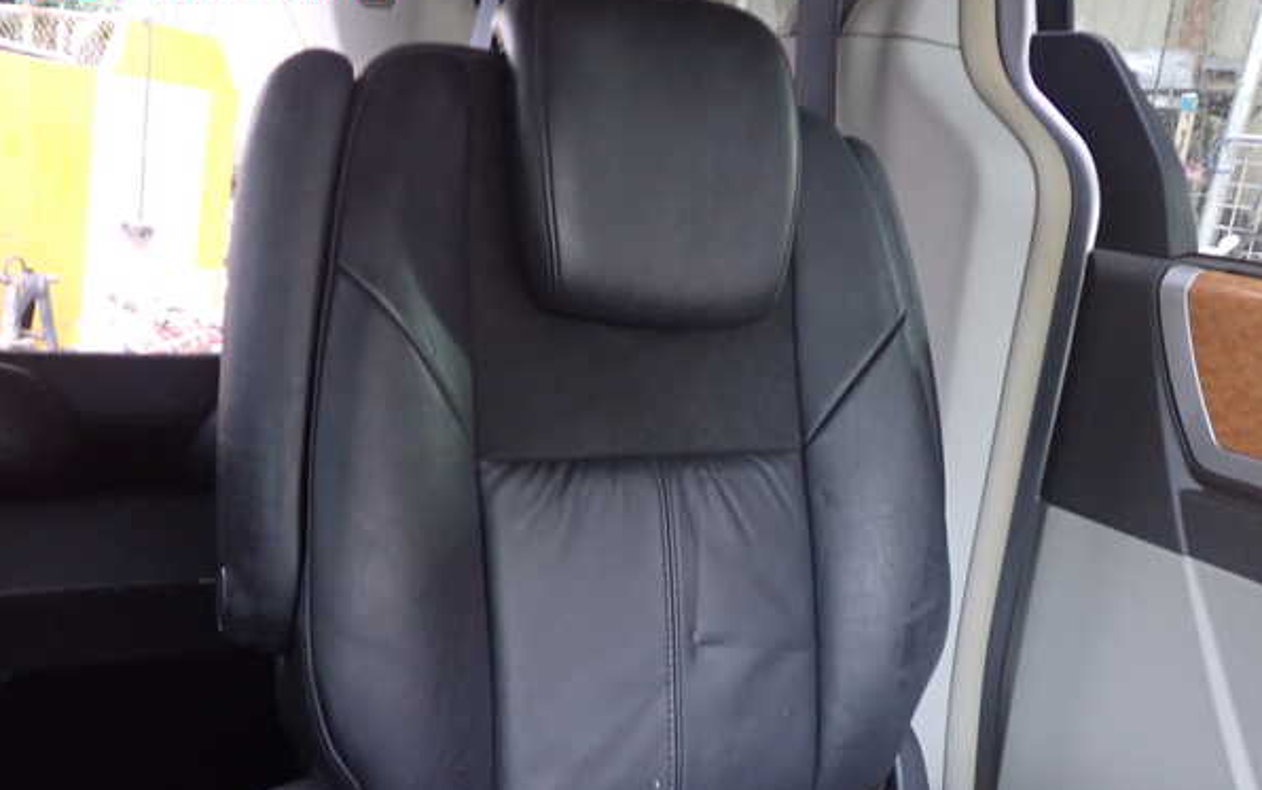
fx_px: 1101
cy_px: 430
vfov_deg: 39.4
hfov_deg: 59.6
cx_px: 631
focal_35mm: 32
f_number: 2.3
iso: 800
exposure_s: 1/15
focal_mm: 5.4
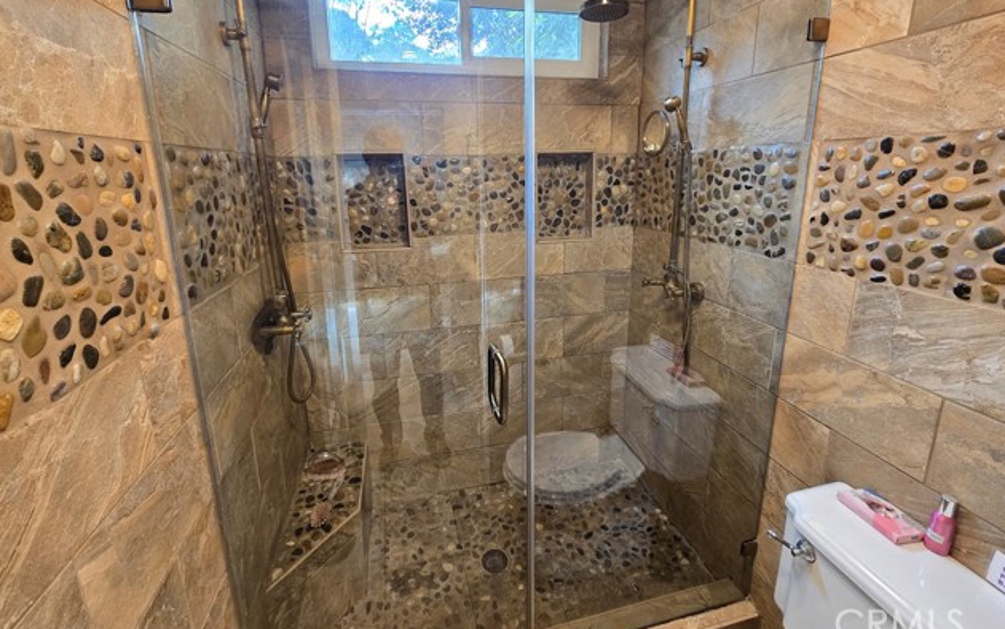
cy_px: 263
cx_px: 498
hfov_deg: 105.3
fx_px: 384
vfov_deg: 78.1
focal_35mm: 14
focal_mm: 2.2
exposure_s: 1/60
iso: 250
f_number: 2.2
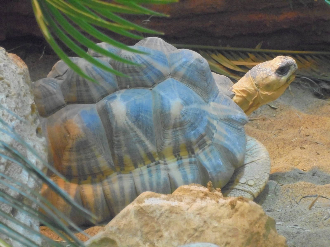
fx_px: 1487
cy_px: 124
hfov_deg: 12.7
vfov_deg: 9.5
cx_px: 165
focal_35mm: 156
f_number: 6.5
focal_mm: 27.6
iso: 800
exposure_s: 1/60
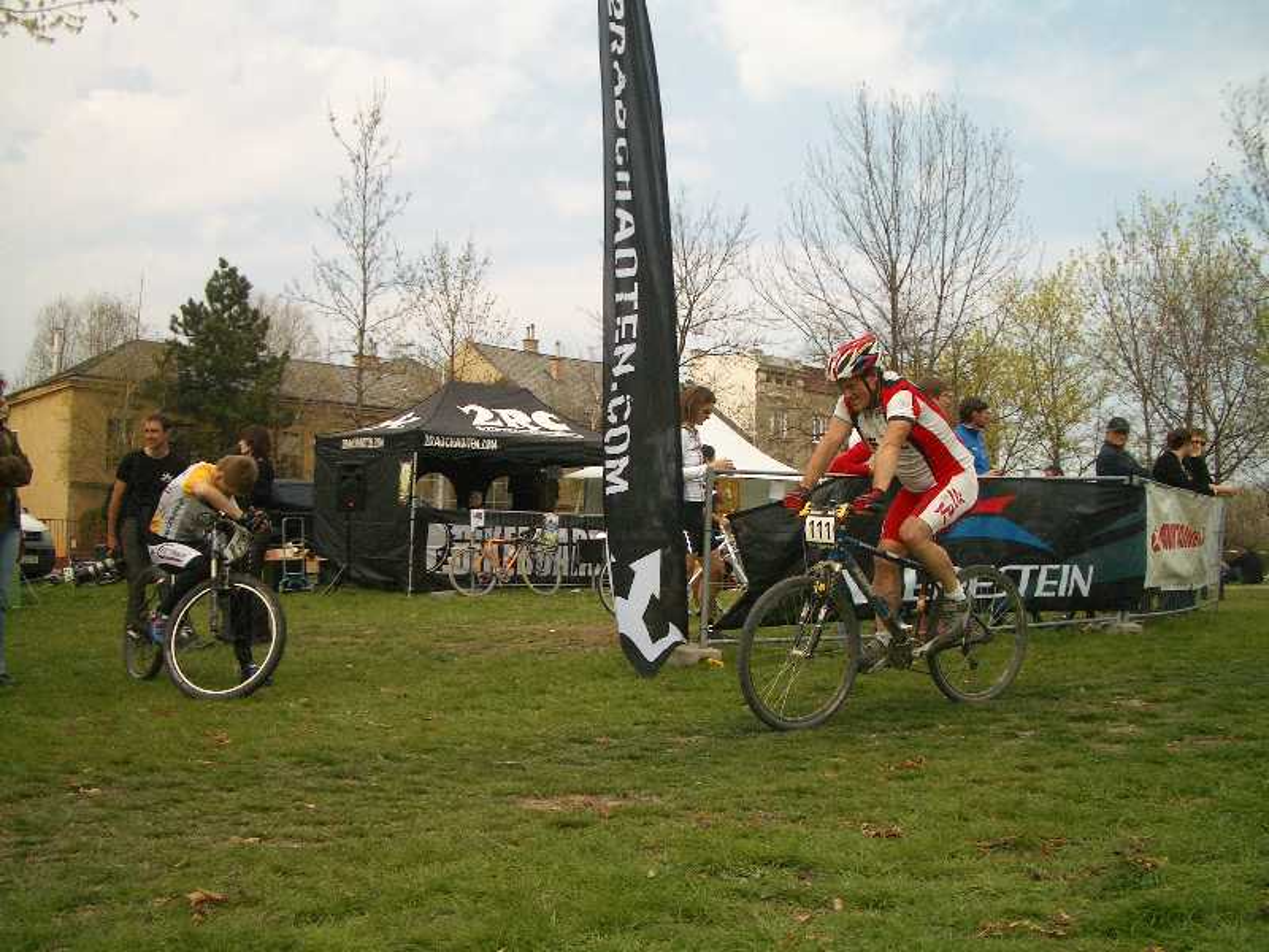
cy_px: 476
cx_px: 634
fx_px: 1283
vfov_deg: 40.7
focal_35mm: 35
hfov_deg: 52.6
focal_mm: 5.8
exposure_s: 1/800
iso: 100
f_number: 4.3
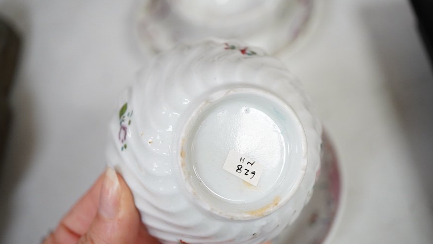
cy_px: 127
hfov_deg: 42.9
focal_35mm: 48
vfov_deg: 24.9
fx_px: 551
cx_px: 215
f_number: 6.3
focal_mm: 30
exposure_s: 1/125
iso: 1250
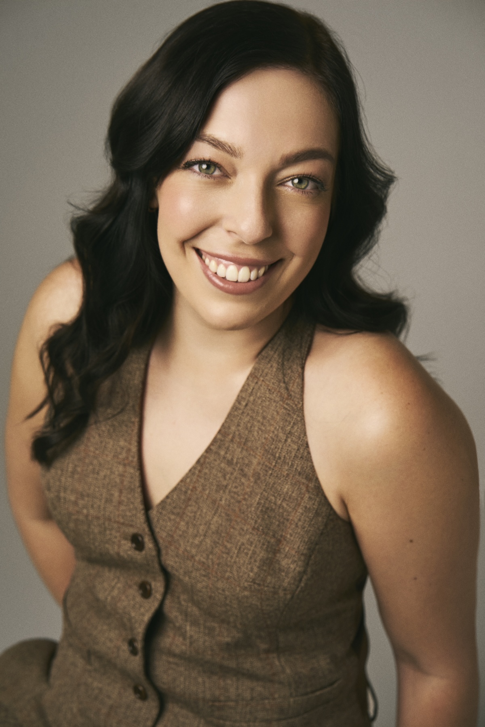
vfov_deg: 23.9
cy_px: 364
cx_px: 242
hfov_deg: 16.1
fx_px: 1718
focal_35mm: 85
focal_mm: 85
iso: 200
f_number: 6.3
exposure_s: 1/400
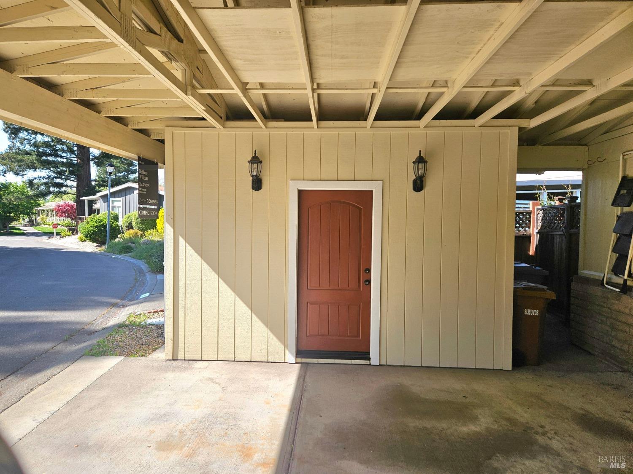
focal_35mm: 23
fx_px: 421
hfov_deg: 73.9
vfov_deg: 58.9
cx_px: 316
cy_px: 237
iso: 40
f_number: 1.8
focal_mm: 5.4
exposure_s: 1/1250
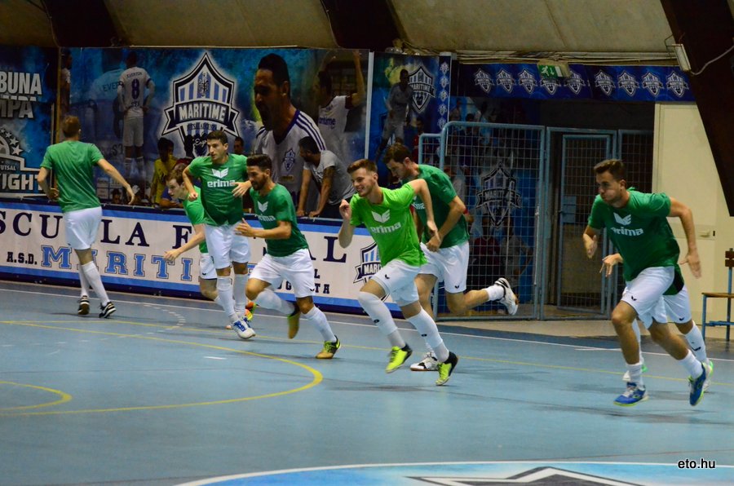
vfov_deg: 9.1
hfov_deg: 13.7
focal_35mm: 150
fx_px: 3052
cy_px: 243
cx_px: 367
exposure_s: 1/320
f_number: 7.1
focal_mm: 100
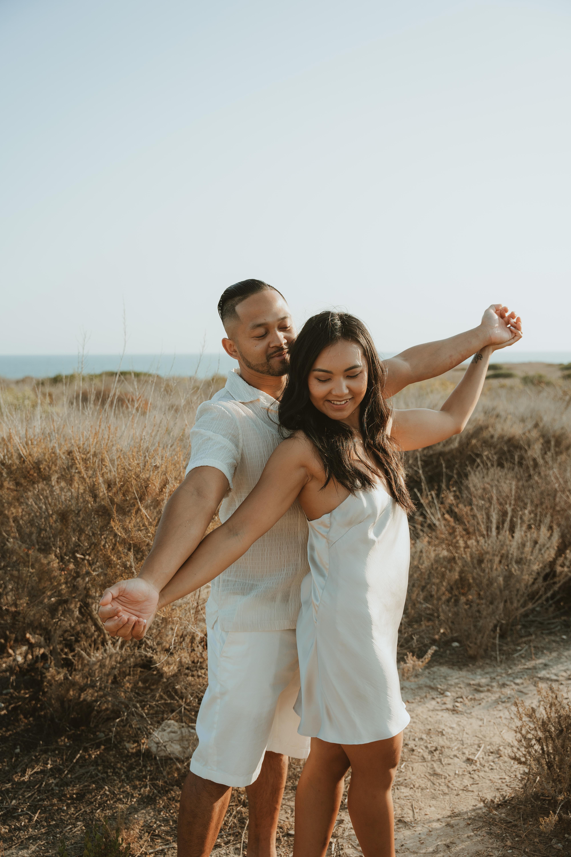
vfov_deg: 51.9
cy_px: 428
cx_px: 286
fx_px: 880
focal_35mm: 37
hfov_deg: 35.9
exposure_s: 1/500
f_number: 3.5
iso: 100
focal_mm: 37
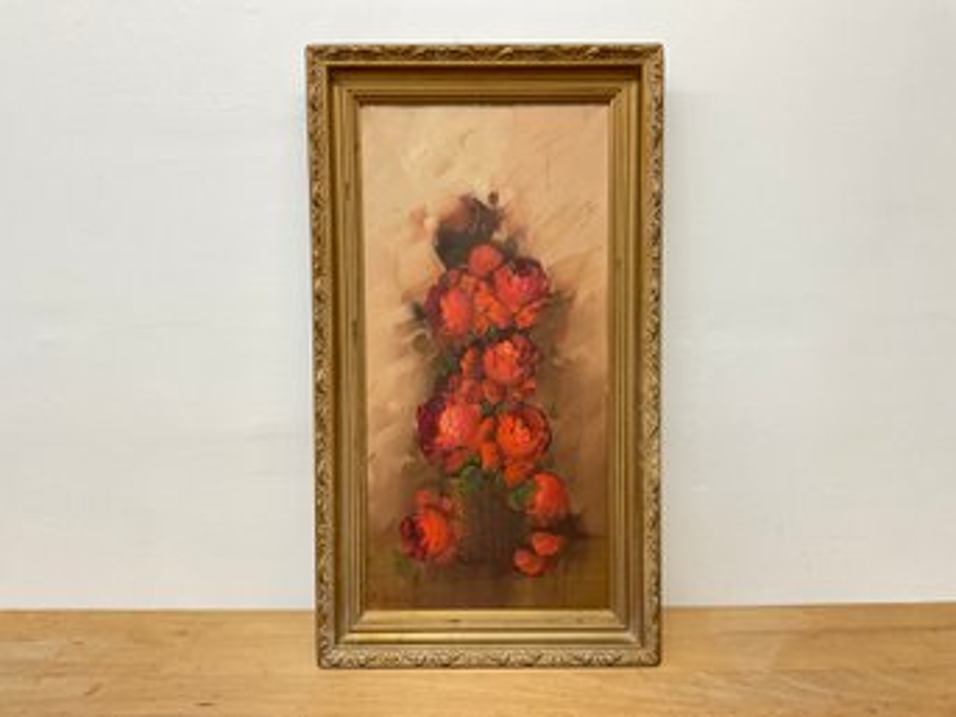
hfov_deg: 61.7
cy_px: 358
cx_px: 478
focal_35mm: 29
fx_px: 801
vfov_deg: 48.2
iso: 100
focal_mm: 3
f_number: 1.8
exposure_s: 1/60
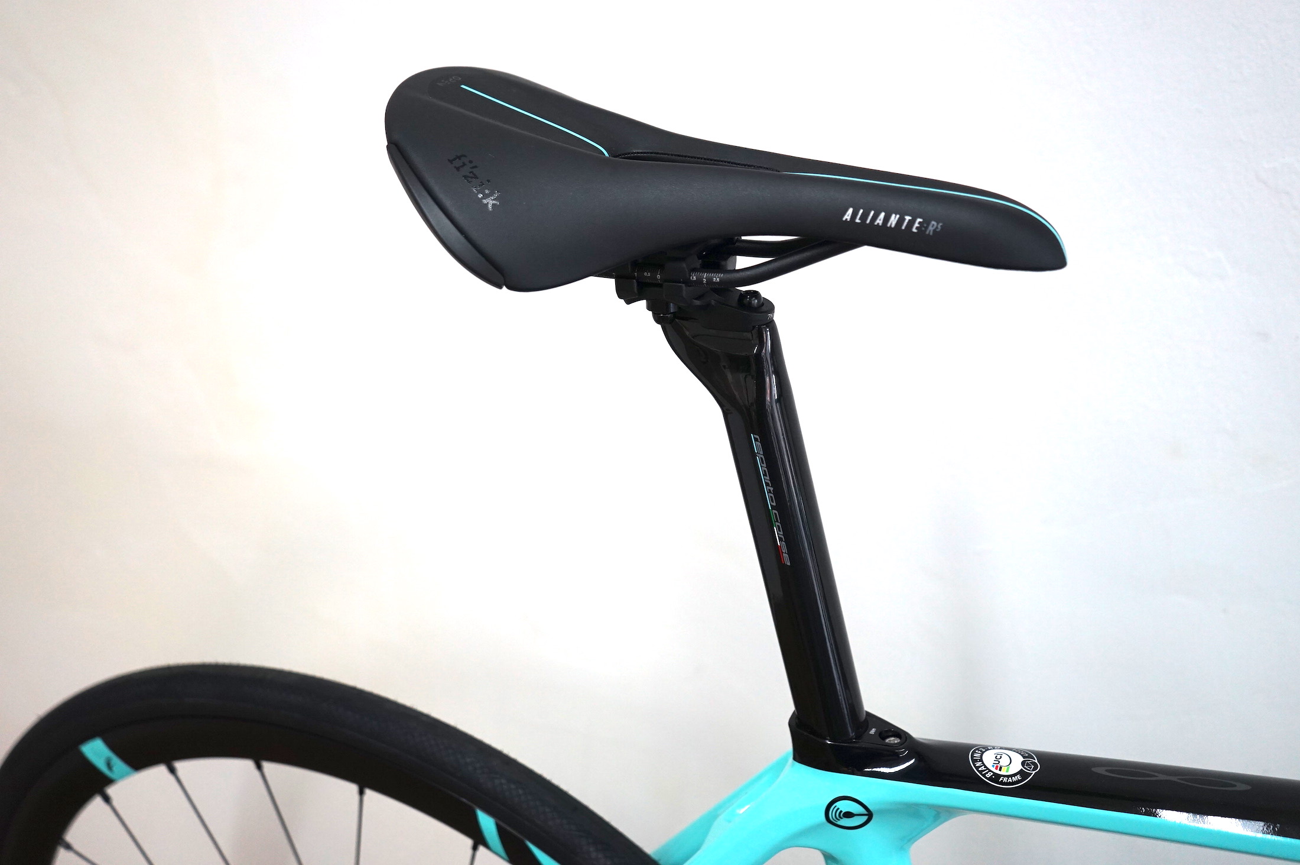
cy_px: 432
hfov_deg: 50.7
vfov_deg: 35.0
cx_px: 650
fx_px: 1371
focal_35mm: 38
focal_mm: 38
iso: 1000
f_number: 4
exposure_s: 1/160
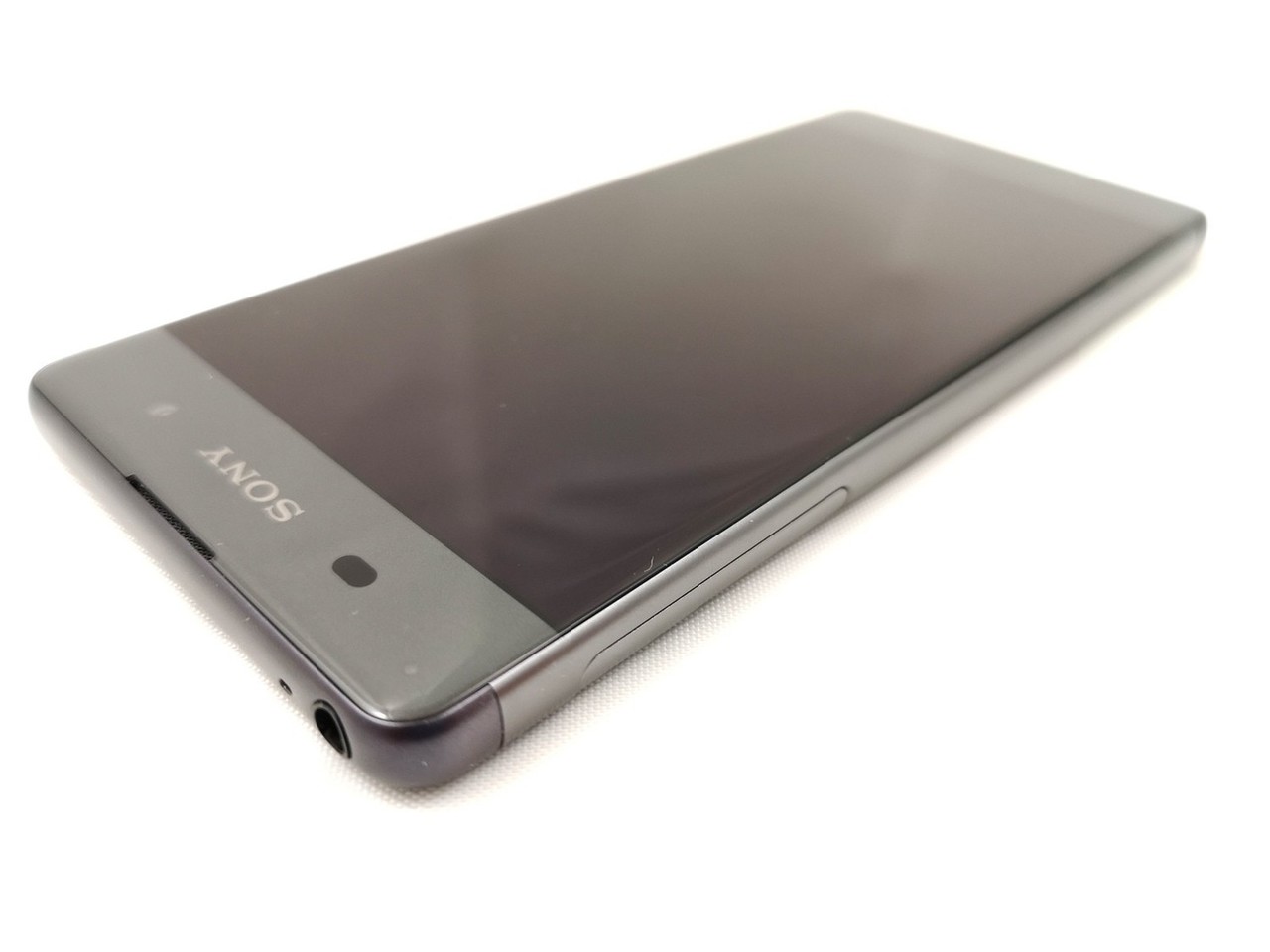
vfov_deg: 51.4
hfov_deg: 65.3
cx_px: 635
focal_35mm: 27
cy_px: 476
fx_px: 991
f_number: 1.8
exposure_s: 1/50
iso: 64
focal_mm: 3.95
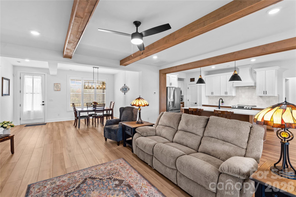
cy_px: 98
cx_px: 148
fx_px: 132
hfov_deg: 96.7
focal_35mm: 16
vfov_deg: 73.7
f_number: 8
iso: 100
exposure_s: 1/1.67
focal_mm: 16
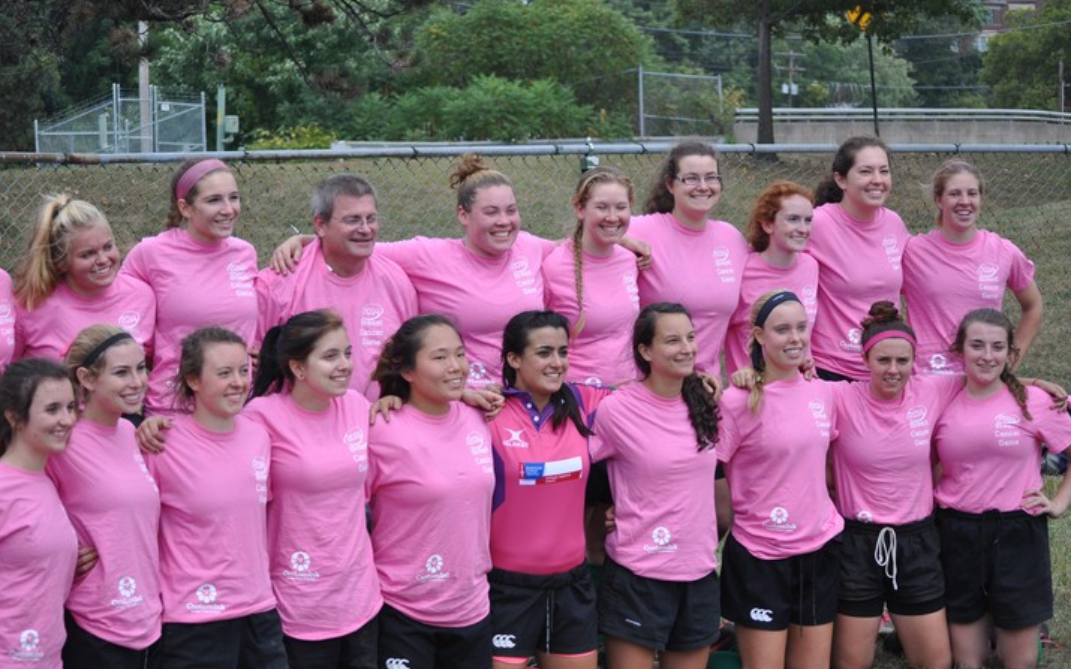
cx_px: 533
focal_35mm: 85
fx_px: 2467
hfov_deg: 24.5
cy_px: 341
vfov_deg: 15.5
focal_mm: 55
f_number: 4.5
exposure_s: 1/1000
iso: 400
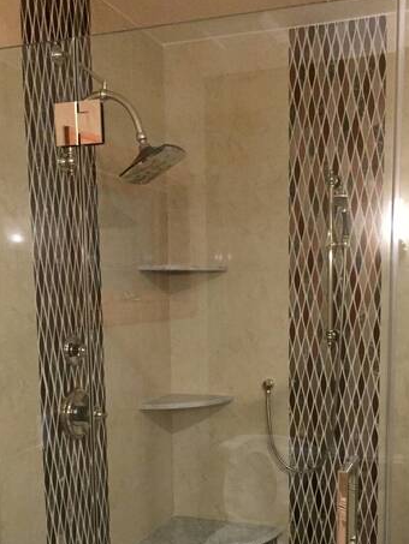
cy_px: 377
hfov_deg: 35.0
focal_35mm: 41
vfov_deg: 44.9
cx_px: 248
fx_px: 646
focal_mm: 4.15
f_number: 2.2
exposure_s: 1/15
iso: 320
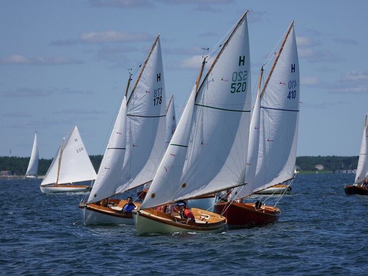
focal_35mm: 245
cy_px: 138
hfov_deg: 8.1
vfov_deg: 6.1
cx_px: 203
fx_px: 2605
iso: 125
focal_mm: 150
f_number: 5
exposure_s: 1/1600
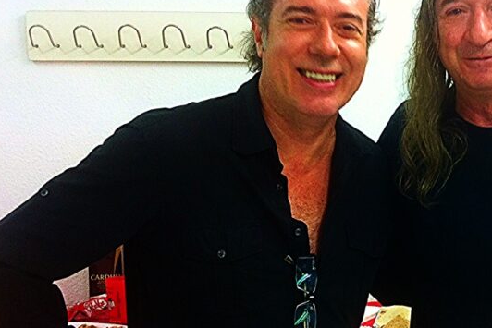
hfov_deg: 27.8
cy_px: 164
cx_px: 439
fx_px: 957
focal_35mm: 70
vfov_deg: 19.5
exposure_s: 1/15
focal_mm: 3.85
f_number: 2.8
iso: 100
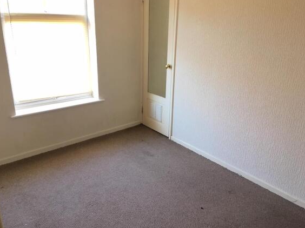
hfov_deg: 60.0
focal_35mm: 30
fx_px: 264
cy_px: 112
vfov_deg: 46.7
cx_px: 154
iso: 125
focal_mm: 4.15
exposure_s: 1/33
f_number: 2.2
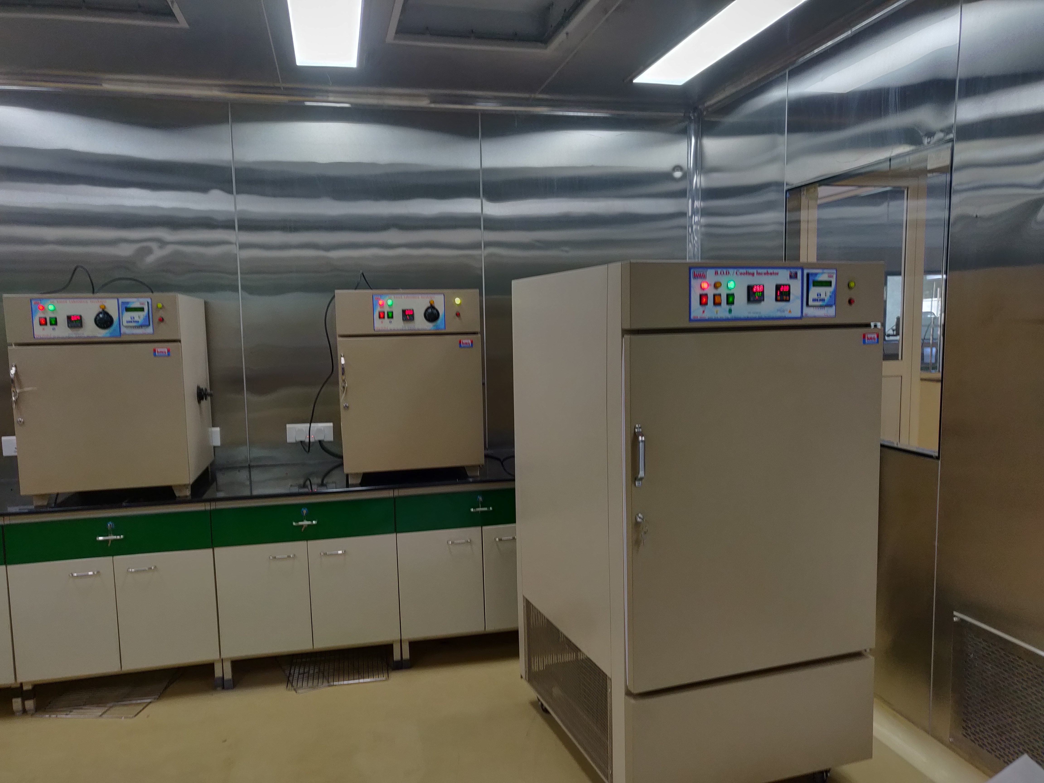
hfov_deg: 69.4
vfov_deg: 54.9
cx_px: 522
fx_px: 754
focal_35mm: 25
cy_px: 392
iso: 250
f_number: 1.7
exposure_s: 1/50
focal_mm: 4.25
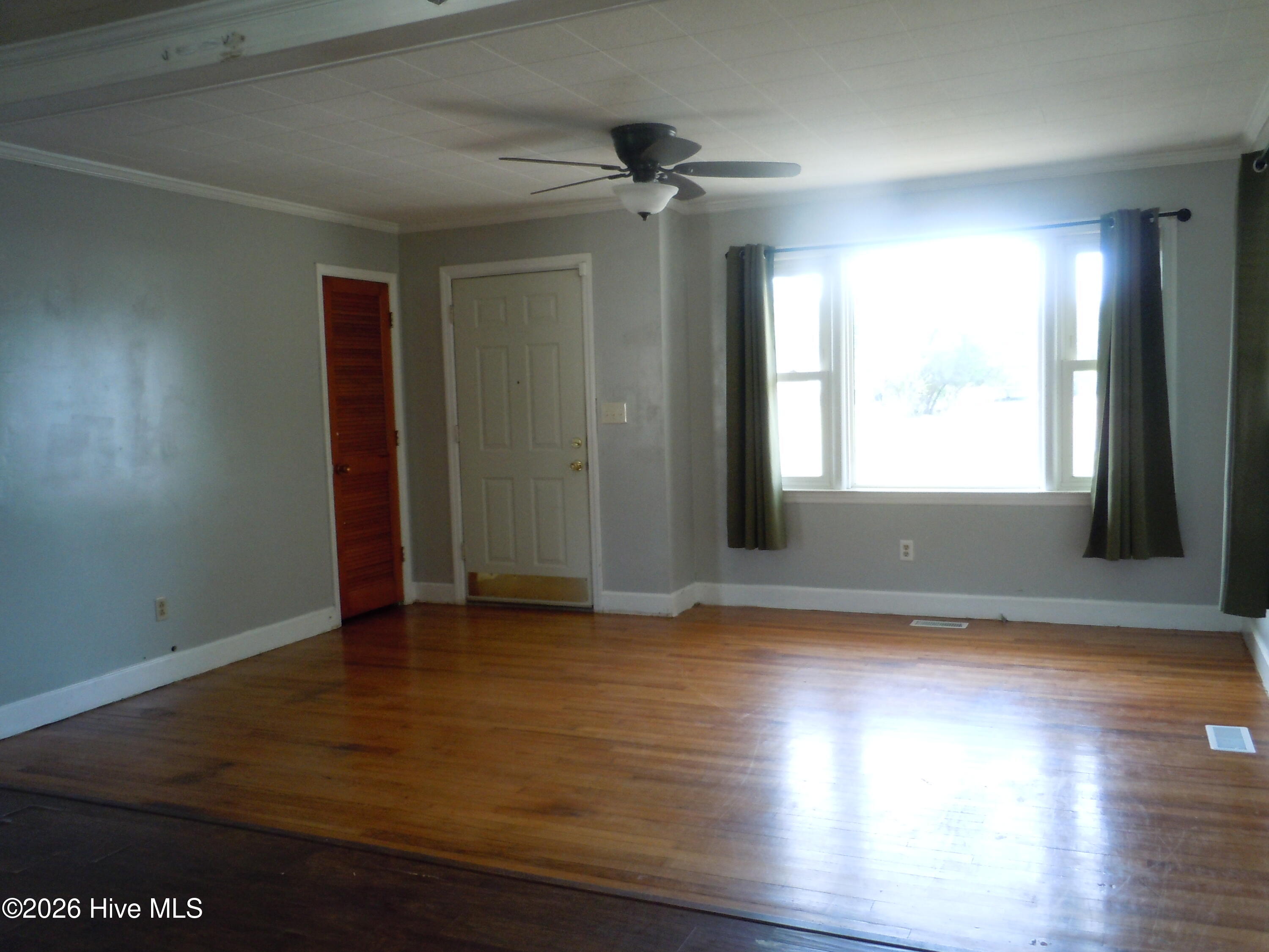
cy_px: 476
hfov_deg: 63.4
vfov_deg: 49.7
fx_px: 1026
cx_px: 634
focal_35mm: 28
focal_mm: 5
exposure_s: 1/60
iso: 320
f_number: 3.7
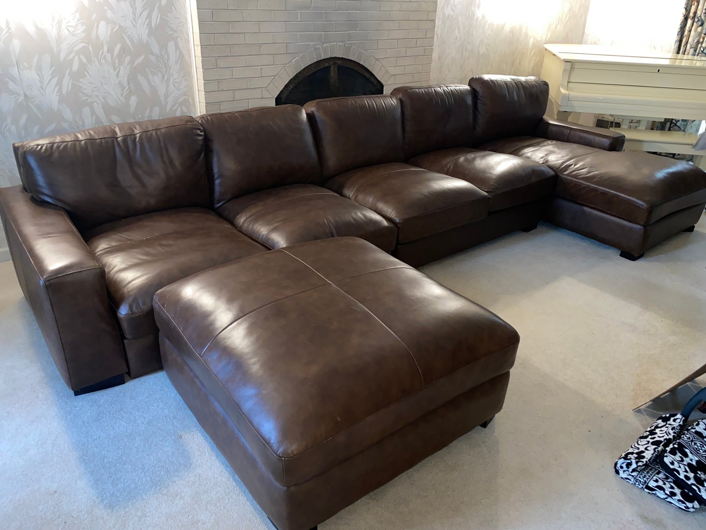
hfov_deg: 67.3
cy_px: 265
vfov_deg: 53.1
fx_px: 530
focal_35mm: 26
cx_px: 353
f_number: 1.8
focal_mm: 4.25
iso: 100
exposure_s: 1/6
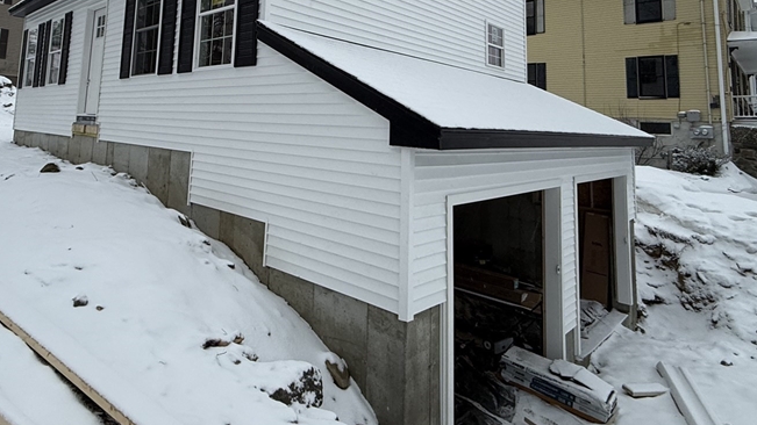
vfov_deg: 44.6
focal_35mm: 24
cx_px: 297
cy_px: 69
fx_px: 482
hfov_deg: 75.3
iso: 125
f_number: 2.2
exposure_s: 1/99
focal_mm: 2.22
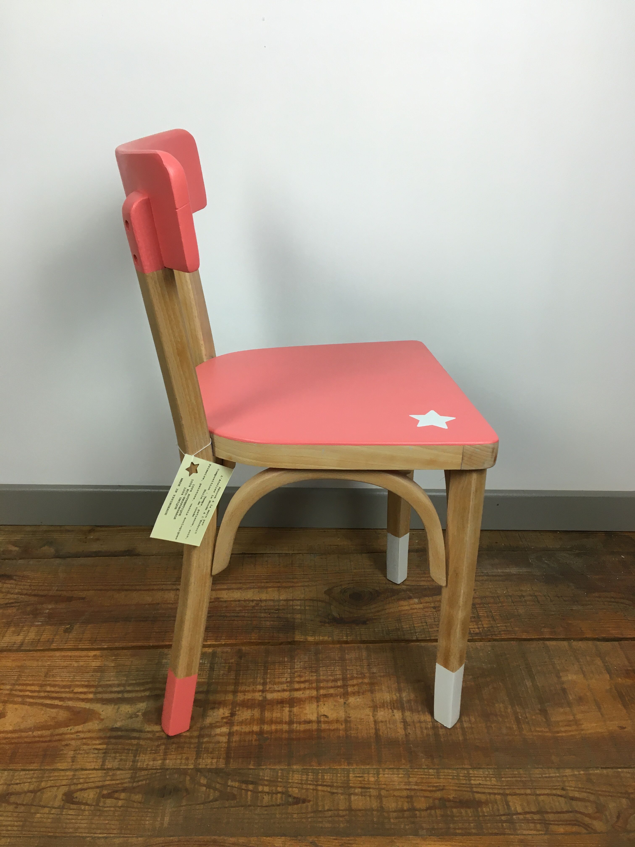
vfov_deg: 61.7
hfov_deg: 48.2
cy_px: 424
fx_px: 709
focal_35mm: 29
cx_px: 318
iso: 32
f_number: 2.2
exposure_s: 1/33
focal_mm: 4.15
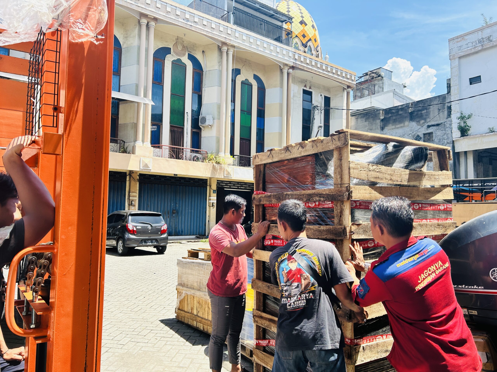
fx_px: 373
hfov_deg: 67.3
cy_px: 186
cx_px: 248
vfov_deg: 53.1
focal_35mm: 26
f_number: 1.5
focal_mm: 5.7
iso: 50
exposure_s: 1/1377
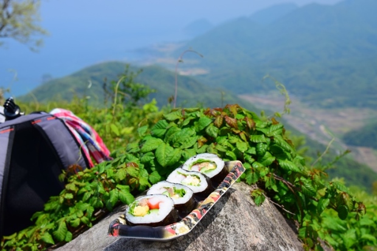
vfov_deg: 25.0
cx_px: 188
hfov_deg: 36.9
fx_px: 565
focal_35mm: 54
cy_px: 126
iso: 200
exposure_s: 1/250
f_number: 8
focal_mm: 36
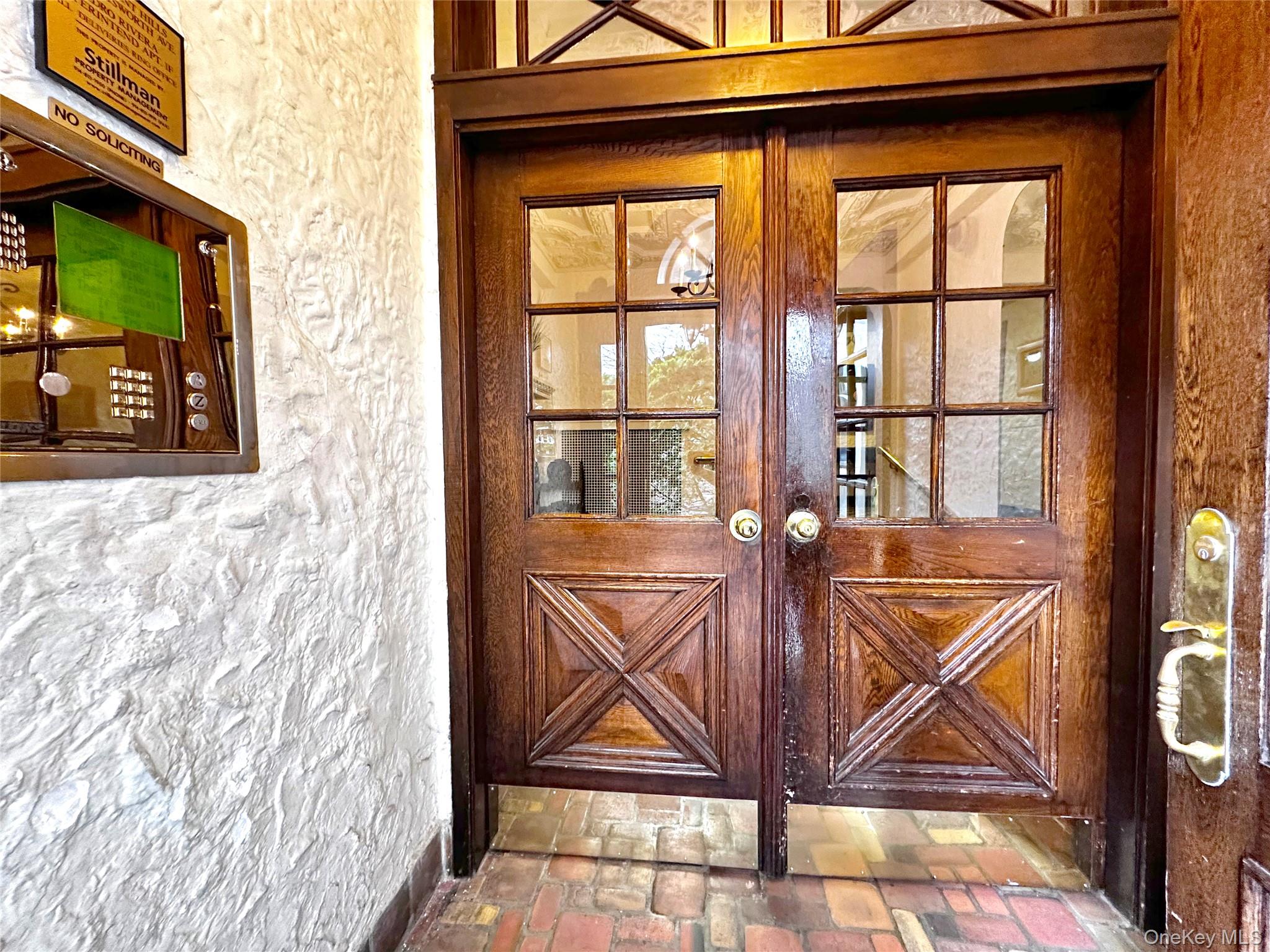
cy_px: 476
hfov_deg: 102.1
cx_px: 635
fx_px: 514
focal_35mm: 14
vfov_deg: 85.7
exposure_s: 1/60
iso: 500
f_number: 2.2
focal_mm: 2.22
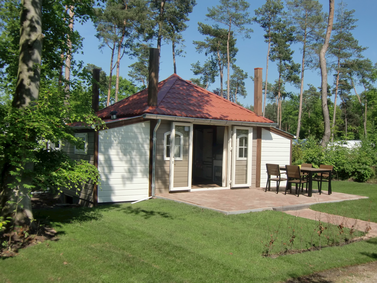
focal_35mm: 34
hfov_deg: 54.0
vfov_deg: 41.8
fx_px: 370
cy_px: 142
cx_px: 188
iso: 64
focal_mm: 6.1
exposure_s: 1/160
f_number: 8.4
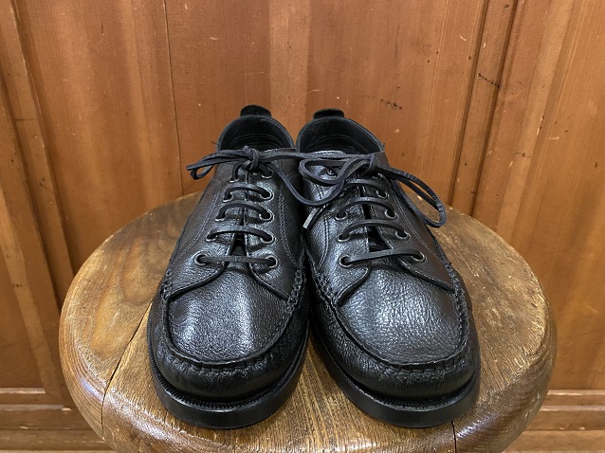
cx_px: 302
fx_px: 454
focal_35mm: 26
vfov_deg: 53.0
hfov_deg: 67.3
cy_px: 226
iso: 800
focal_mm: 4.25
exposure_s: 1/25
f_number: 1.8
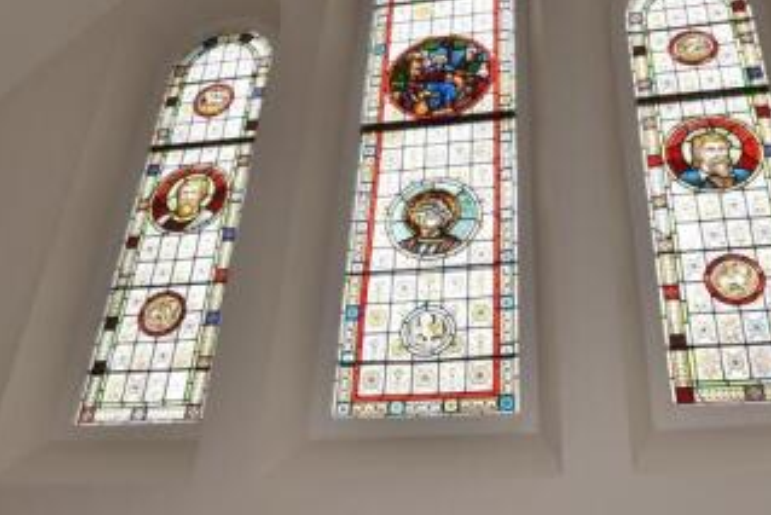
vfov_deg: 34.2
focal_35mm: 39
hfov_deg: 49.4
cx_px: 434
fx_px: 836
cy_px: 233
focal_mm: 13
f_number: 8
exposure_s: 1/8
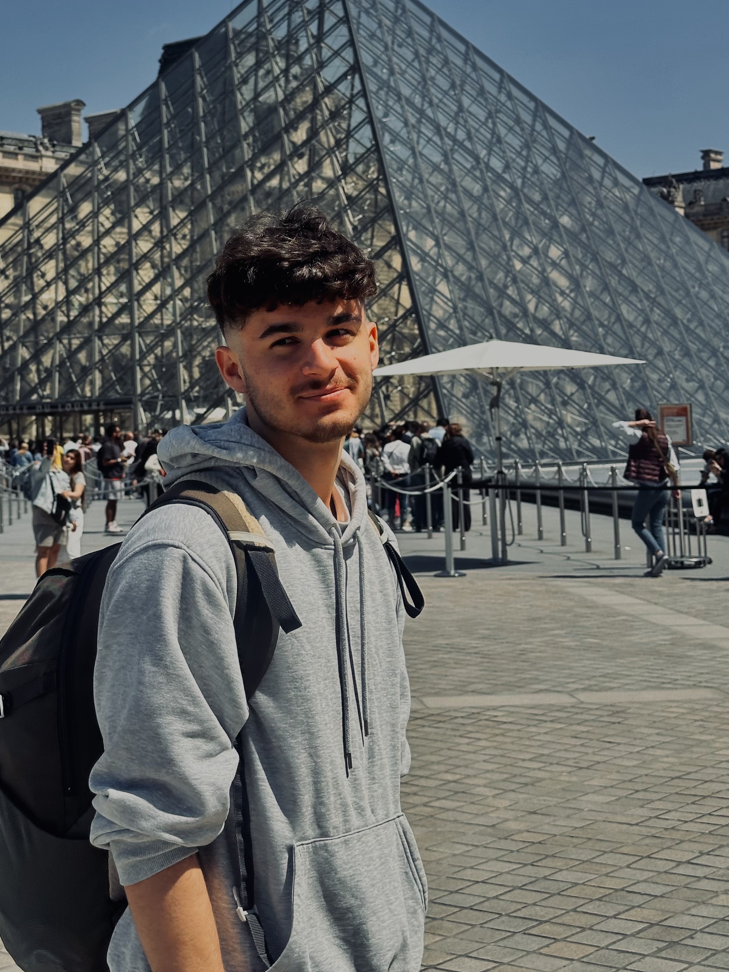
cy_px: 332
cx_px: 273
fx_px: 1825
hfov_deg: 22.5
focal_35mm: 65
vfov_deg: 29.6
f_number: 1.78
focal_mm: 6.86
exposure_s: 1/4367
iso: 64
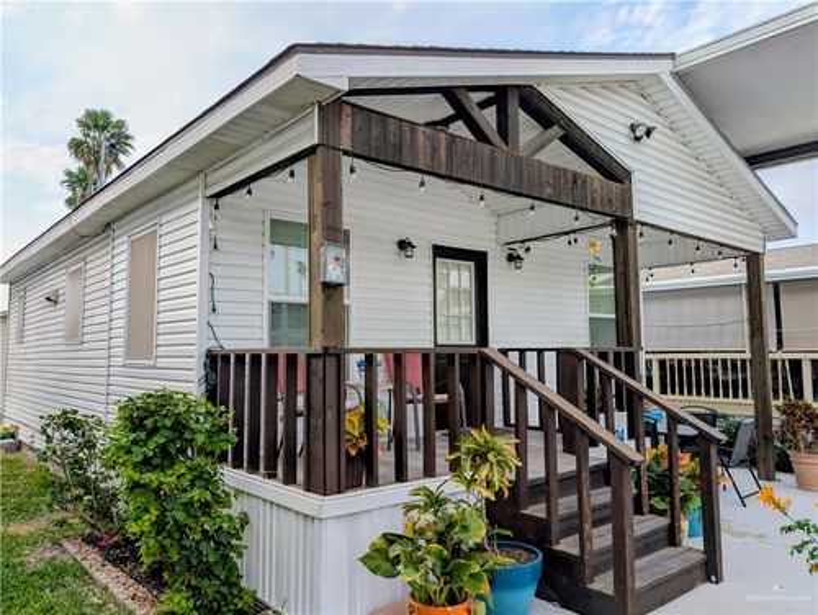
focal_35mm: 24
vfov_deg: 56.9
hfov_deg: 71.5
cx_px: 409
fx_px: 568
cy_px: 308
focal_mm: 6.9
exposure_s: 1/1047
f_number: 1.68
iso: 21
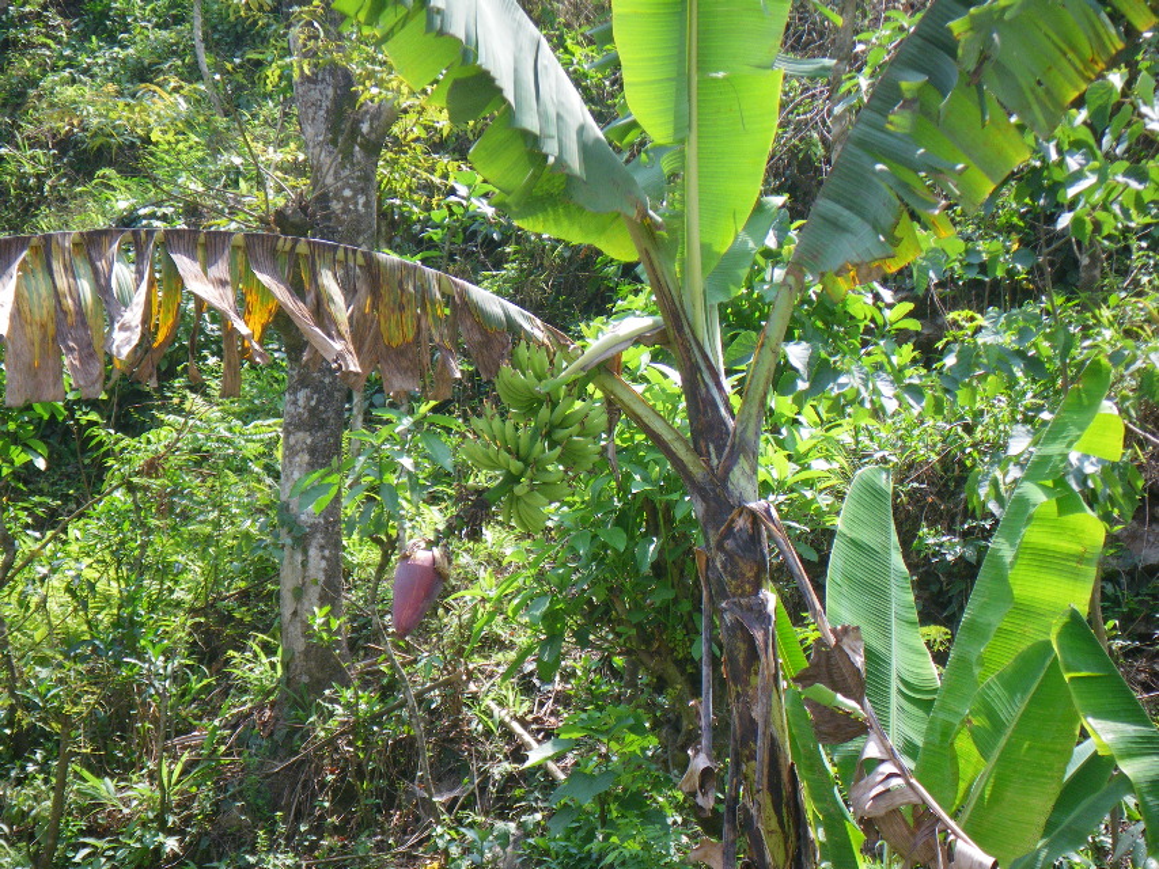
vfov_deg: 12.9
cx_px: 580
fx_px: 3851
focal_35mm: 115
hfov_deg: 17.1
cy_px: 434
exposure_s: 1/160
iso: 125
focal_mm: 20.6
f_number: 5.2
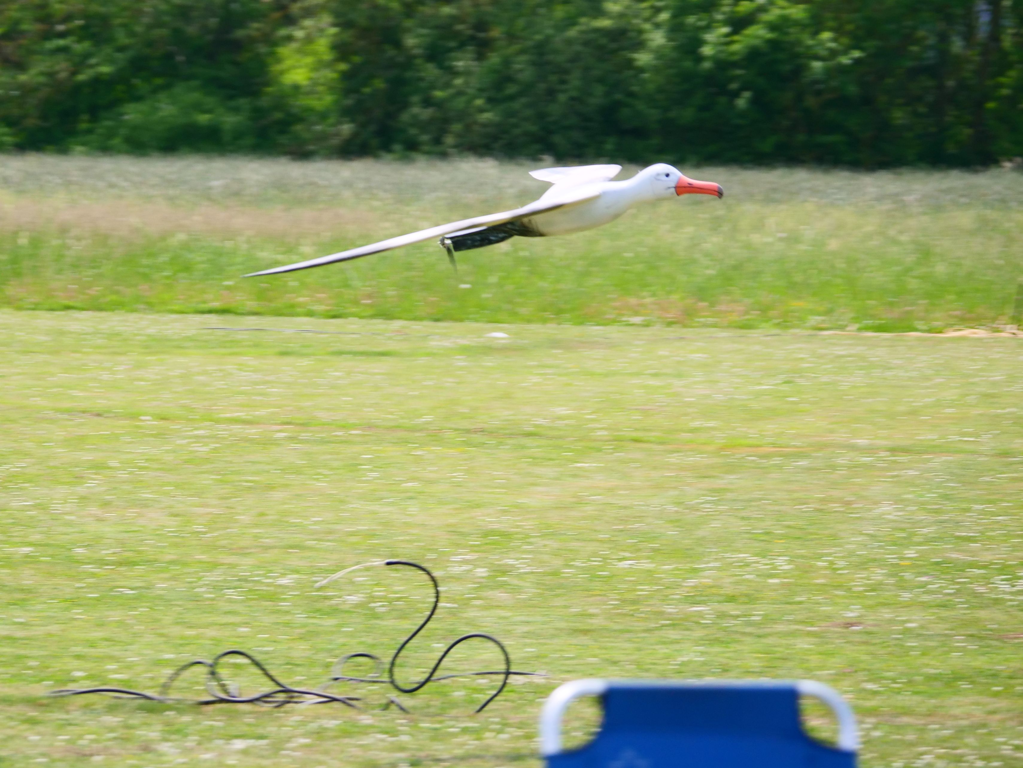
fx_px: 5911
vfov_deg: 7.4
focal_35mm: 200
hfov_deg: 9.9
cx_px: 512
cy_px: 384
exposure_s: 1/800
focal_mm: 100
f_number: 5
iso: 200
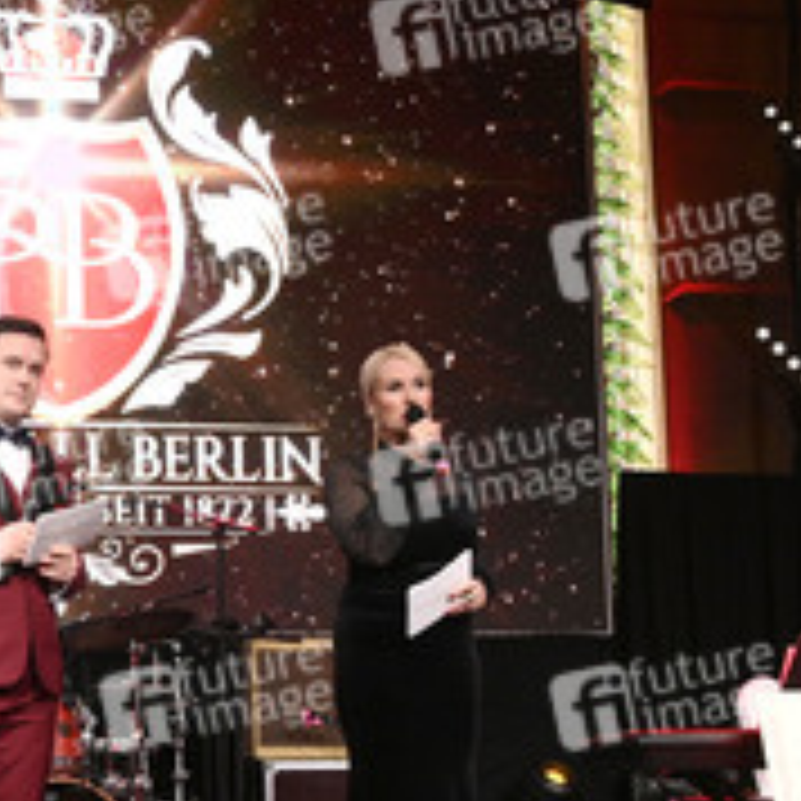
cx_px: 97
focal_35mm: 69
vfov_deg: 24.8
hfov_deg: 24.4
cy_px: 585
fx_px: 1806
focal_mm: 32
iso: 4000
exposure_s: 1/125
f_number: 5.6
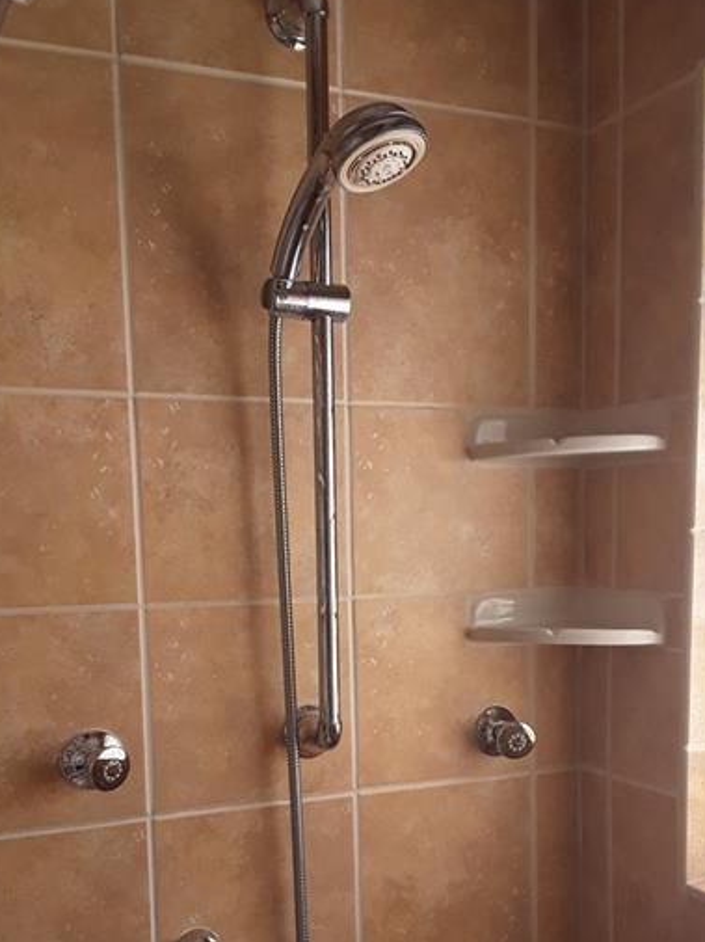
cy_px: 693
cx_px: 374
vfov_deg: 44.4
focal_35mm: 41
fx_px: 1114
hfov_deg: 35.1
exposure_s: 1/216
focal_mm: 2.91
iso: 40
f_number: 1.9
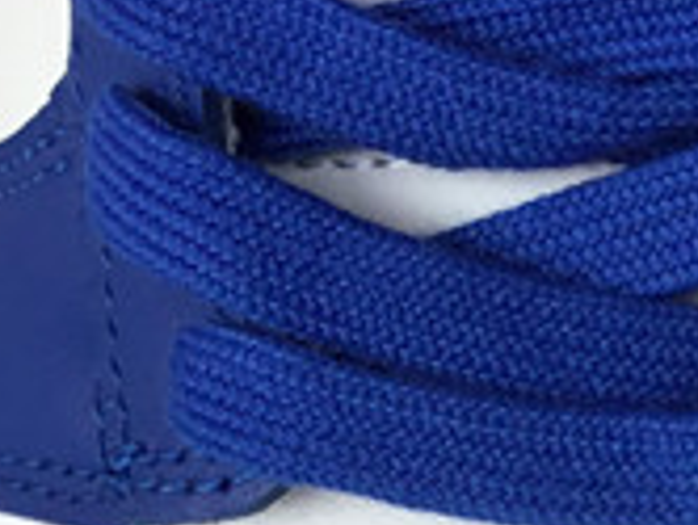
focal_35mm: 168
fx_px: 3392
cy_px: 653
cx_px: 1287
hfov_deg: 10.9
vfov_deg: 8.7
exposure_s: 1/163
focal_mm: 3.3
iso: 25
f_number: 2.4
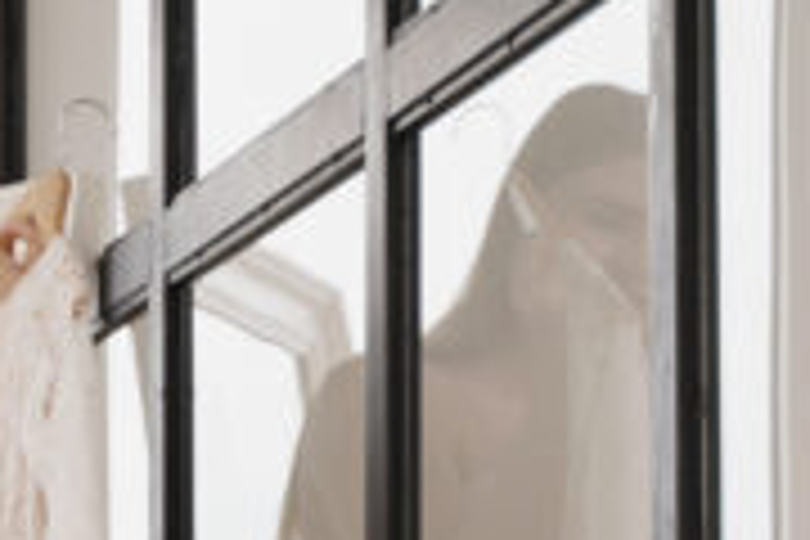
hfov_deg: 8.8
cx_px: -765
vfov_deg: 6.0
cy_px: 1042
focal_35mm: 222
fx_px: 4995
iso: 250
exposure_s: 1/160
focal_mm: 50
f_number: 3.2
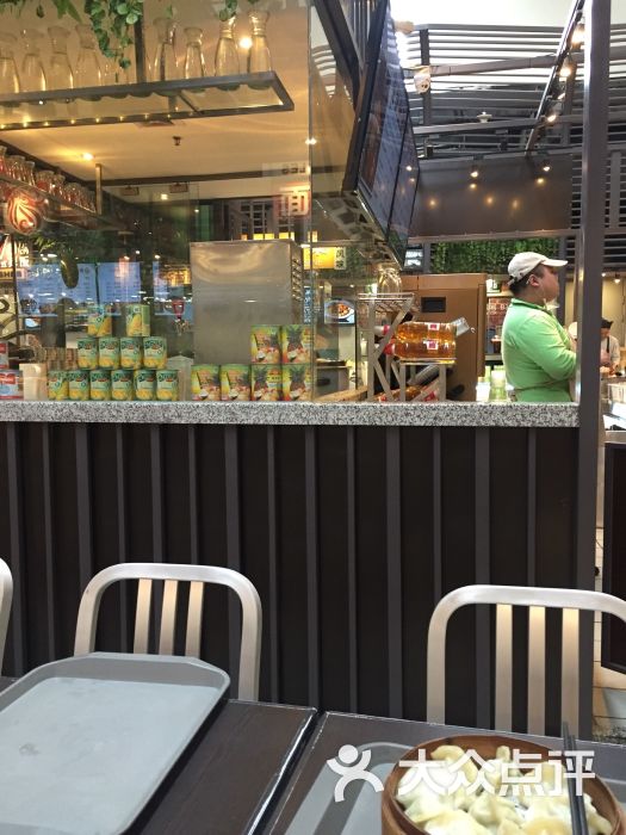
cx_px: 313
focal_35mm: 29
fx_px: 699
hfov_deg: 48.2
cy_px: 418
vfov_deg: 61.7
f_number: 2.2
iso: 160
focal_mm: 4.15
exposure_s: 1/30
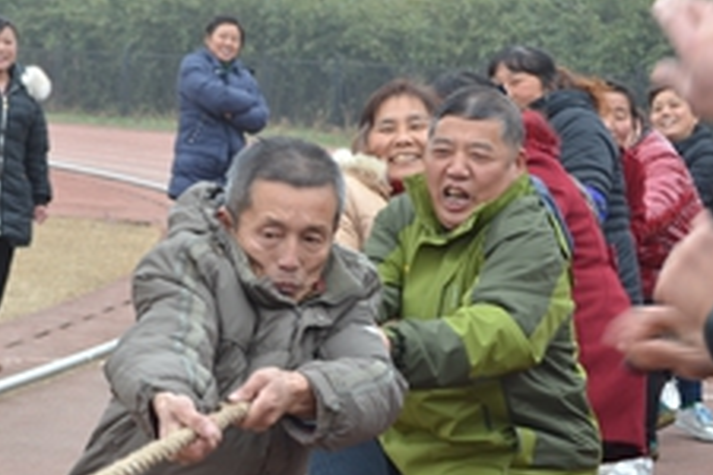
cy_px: 353
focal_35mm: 120
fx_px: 2376
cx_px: 143
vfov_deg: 11.4
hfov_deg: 16.9
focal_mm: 36
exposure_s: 1/60
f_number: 5.6
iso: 140
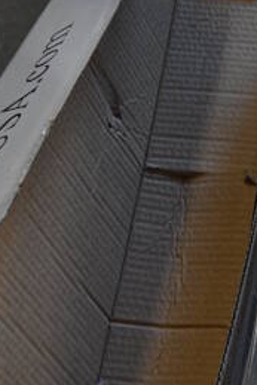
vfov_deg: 15.8
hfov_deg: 10.9
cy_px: 521
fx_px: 1302
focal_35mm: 122
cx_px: 374
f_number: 3.8
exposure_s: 1/125
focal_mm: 23
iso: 1600
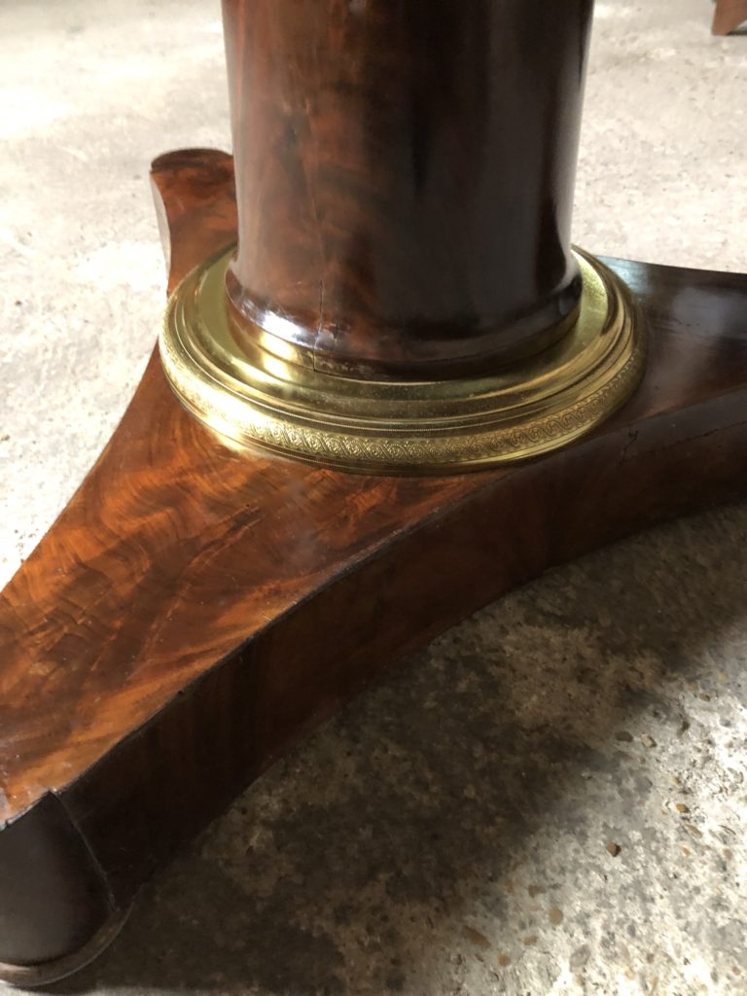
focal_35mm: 28
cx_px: 374
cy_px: 498
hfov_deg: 49.7
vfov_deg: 63.4
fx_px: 806
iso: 125
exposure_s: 1/4
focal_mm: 4
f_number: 1.8
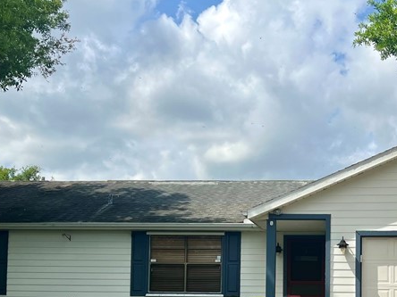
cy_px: 256
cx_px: 287
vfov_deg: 23.9
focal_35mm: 60
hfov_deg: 31.7
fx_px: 688
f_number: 1.5
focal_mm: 5.7
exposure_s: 1/6211
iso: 50
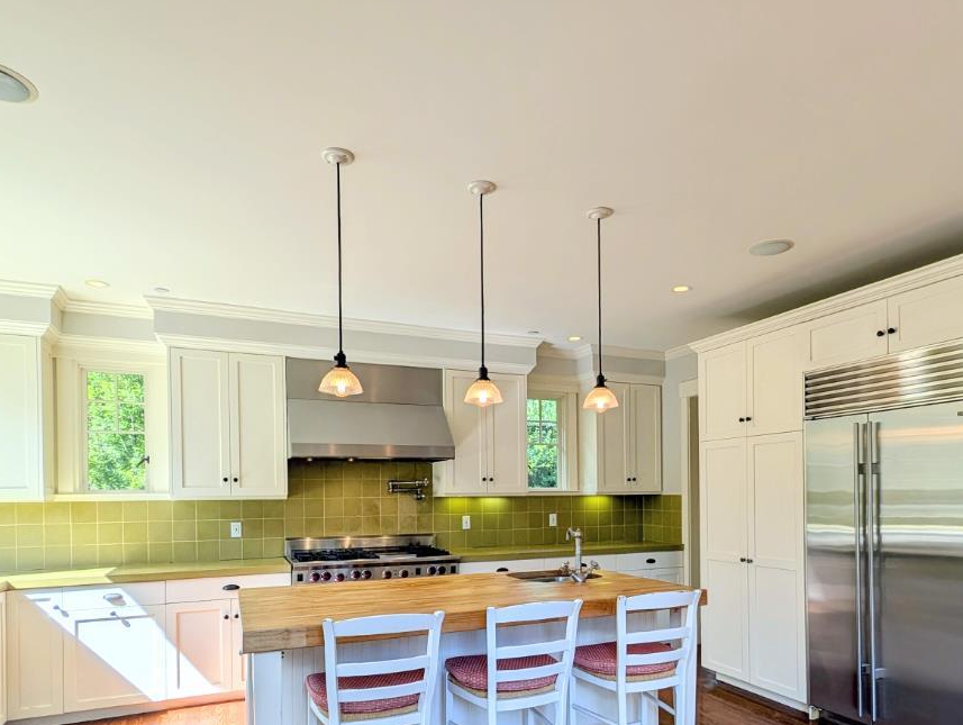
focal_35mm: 21
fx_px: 585
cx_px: 524
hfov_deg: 78.7
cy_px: 493
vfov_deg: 61.7
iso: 41
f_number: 1.95
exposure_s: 1/605
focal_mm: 2.23
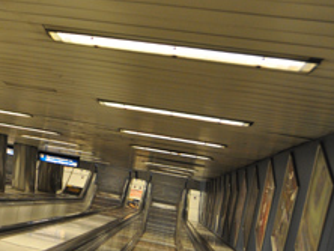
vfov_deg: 22.1
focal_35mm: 66
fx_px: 640
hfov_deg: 26.0
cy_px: 78
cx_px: -71
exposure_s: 1/50
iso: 800
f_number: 3.5
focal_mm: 17
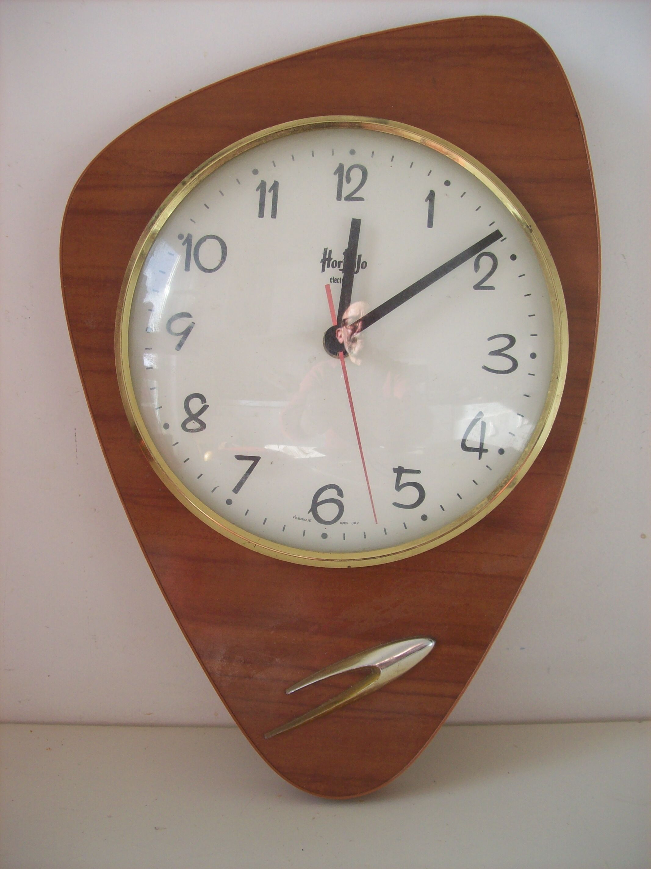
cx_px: 326
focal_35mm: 36
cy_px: 434
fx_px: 903
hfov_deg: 39.6
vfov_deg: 51.4
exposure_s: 1/122
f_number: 2.7
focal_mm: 6
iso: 80
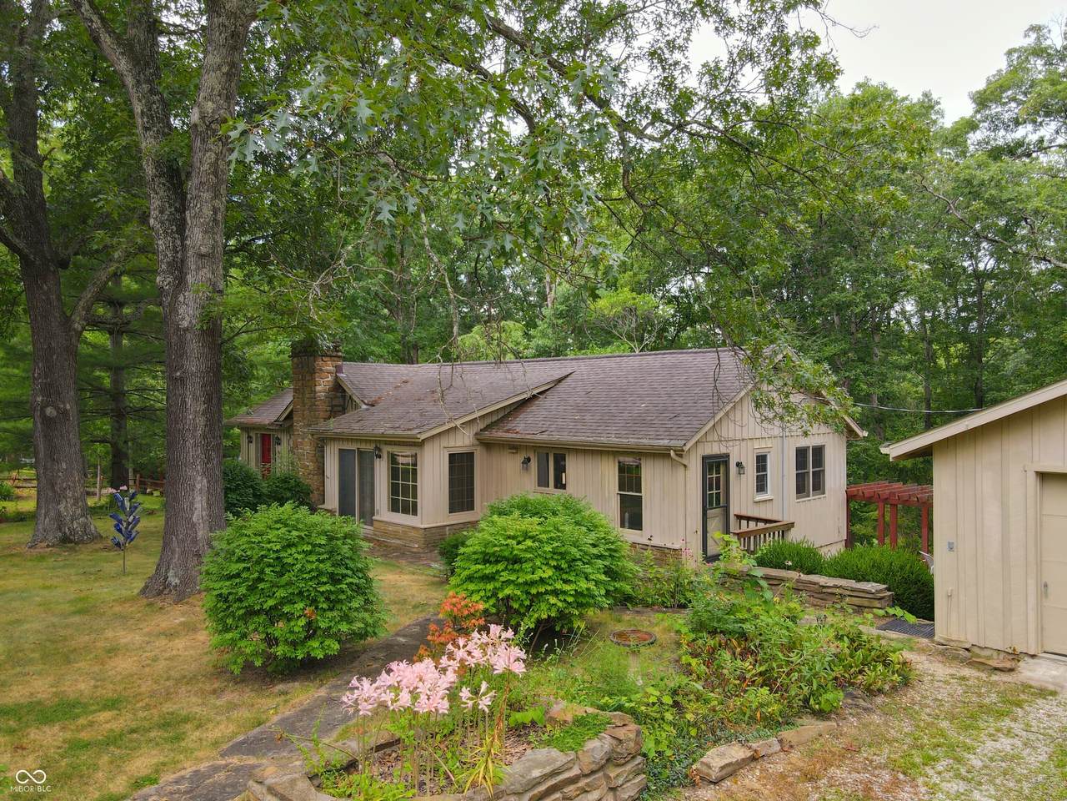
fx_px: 740
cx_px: 534
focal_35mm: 24
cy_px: 400
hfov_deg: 71.6
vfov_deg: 56.8
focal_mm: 4.5
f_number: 2.8
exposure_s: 1/125
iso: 100
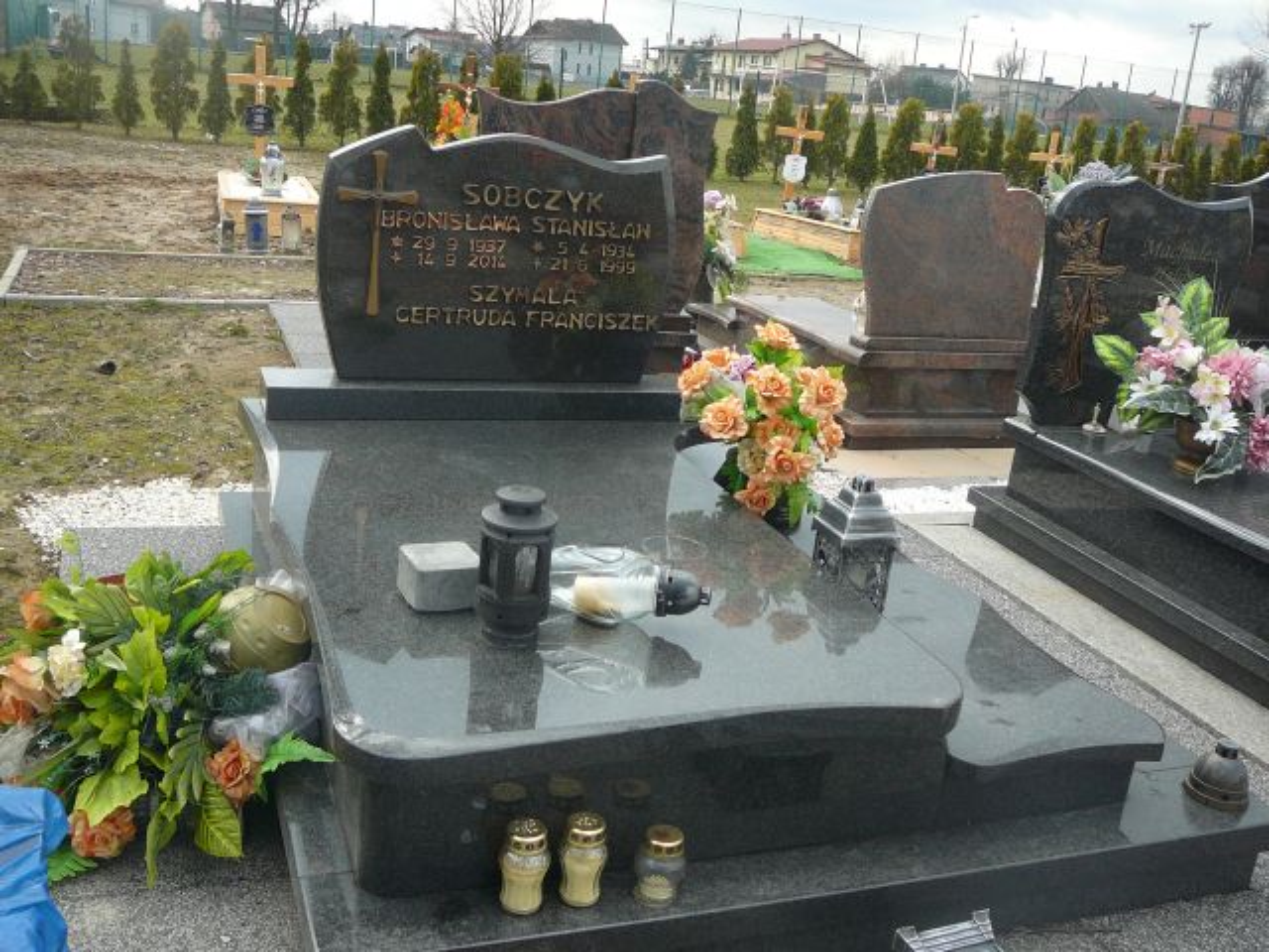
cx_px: 634
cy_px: 476
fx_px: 1283
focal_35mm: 35
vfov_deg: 40.7
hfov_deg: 52.6
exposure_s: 1/320
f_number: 2.8
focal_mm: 5.2
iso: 80
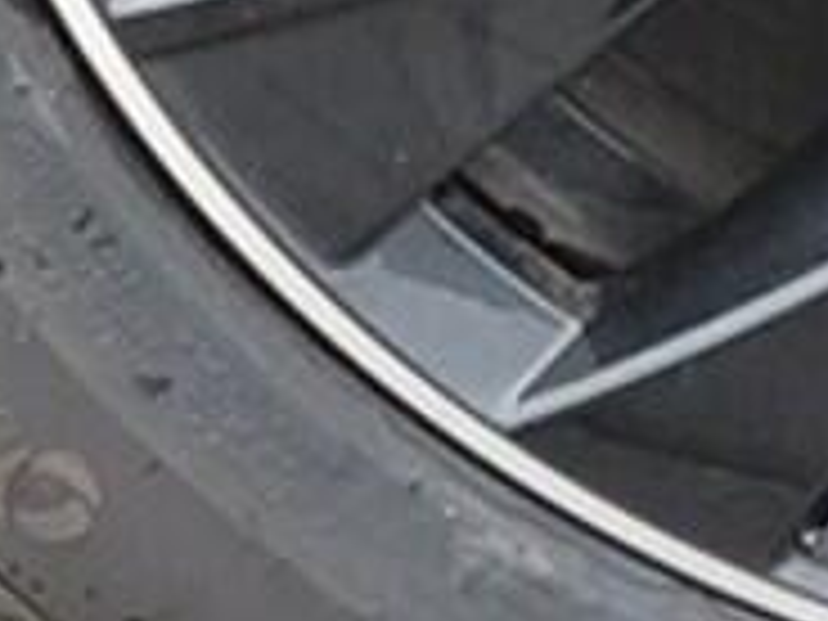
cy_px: -756
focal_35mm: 594
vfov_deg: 2.5
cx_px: 1562
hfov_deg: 3.3
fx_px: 14208
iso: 80
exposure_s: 1/50
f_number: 2.4
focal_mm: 7.12
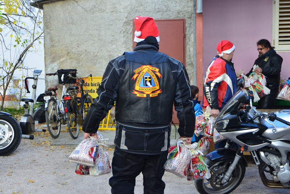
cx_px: 145
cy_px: 97
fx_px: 443
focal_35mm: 55
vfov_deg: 24.6
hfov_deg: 36.2
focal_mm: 55
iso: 1250
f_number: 5
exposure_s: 1/640
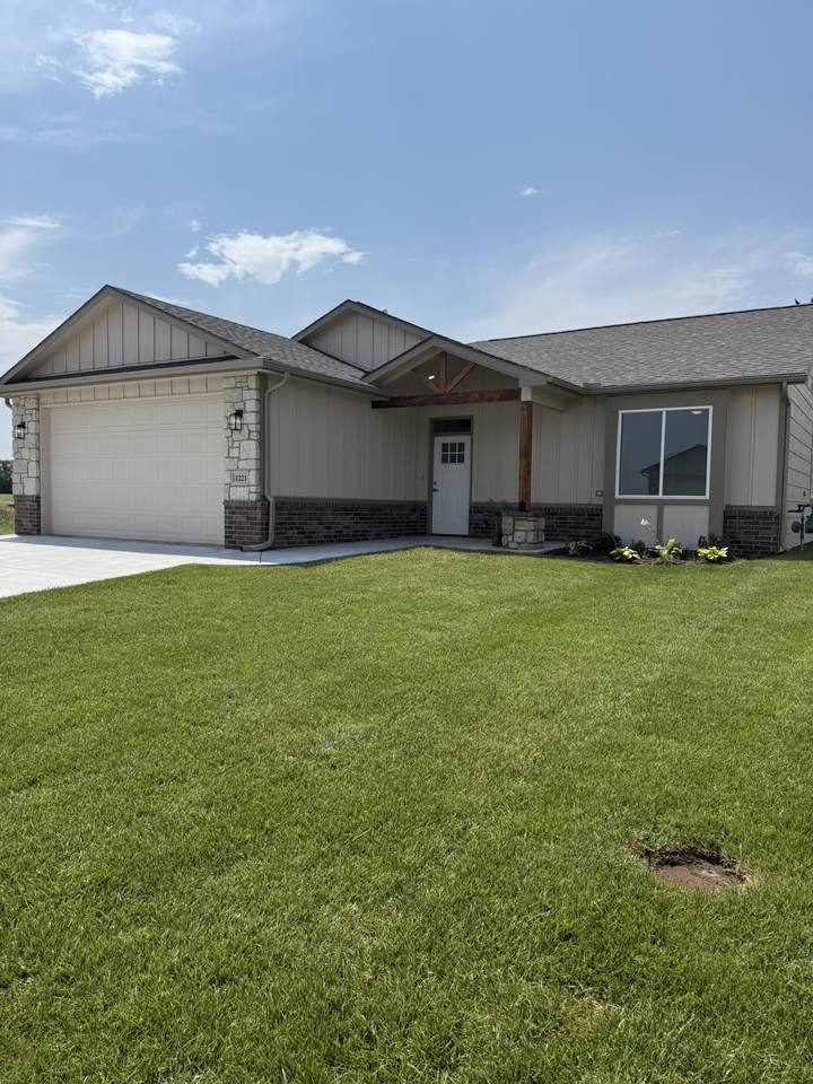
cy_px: 542
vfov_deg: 71.6
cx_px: 406
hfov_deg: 56.8
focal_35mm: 24
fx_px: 752
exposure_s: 1/6711
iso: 80
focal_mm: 6.76
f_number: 1.78
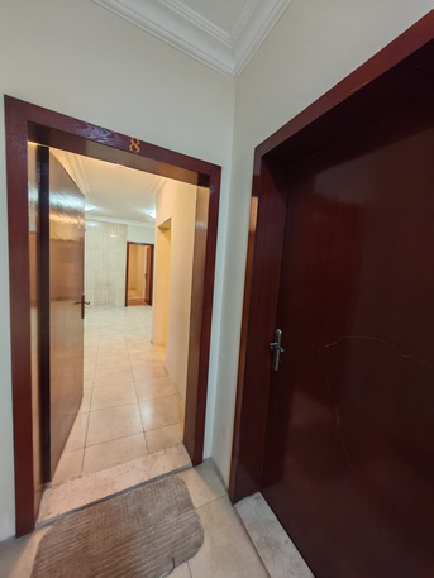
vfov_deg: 106.2
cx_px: 217
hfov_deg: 89.9
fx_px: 217
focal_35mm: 13
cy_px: 289
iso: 640
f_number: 2
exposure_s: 1/30
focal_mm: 1.82
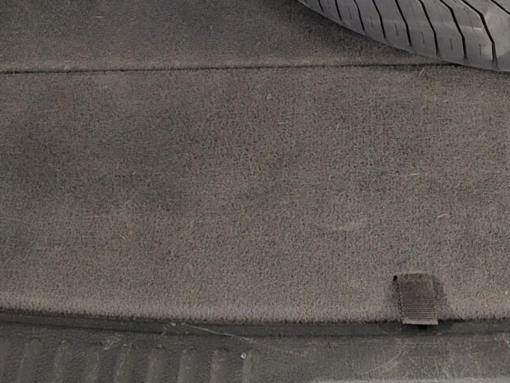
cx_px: 406
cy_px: -231
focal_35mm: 92
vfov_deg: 14.7
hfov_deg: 21.1
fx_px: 1355
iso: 1000
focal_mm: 6.3
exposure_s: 1/16.7
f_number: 1.7
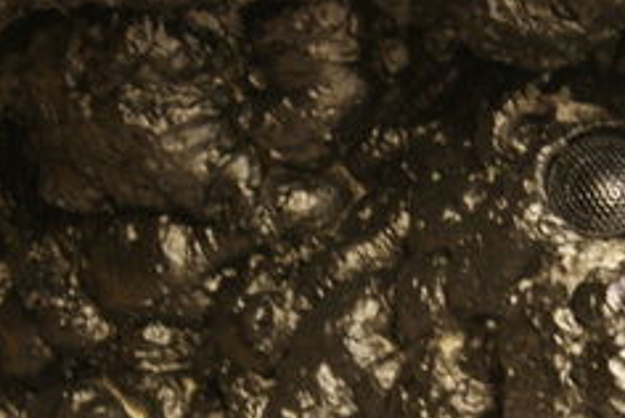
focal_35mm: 122
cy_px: 414
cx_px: 336
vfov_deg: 11.2
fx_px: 2121
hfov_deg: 16.8
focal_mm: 30
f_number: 4.5
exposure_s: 1/2.5
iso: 400
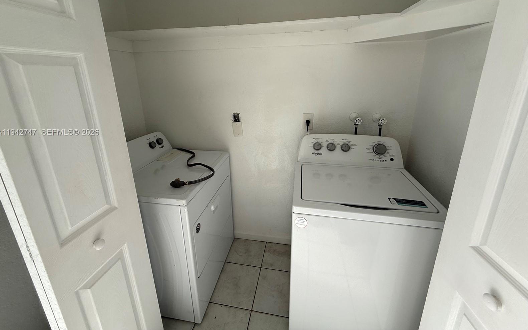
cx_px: 262
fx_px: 216
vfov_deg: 74.0
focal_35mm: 15
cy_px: 133
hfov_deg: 101.5
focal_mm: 2.22
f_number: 2.2
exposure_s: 1/120
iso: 64
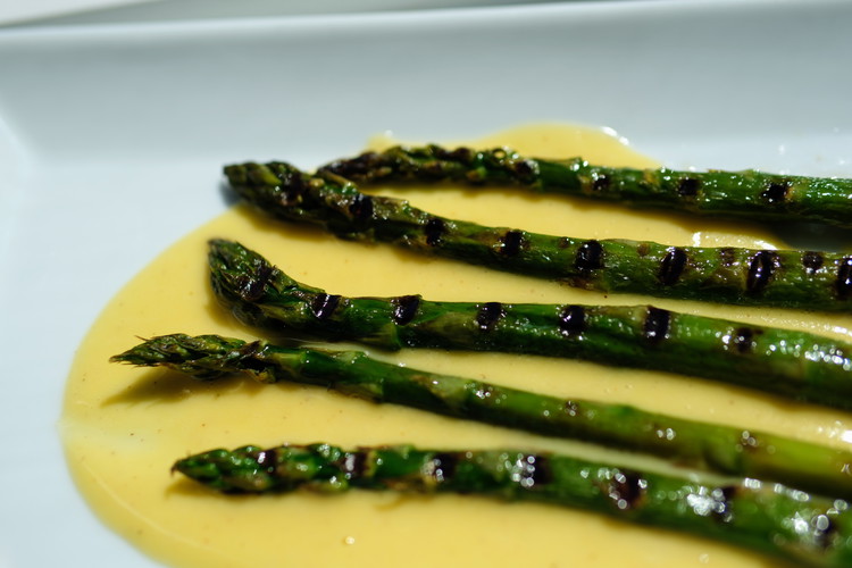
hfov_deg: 43.6
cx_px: 426
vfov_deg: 29.9
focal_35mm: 45
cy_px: 284
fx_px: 1065
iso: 125
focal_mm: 30
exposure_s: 1/3200
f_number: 2.2
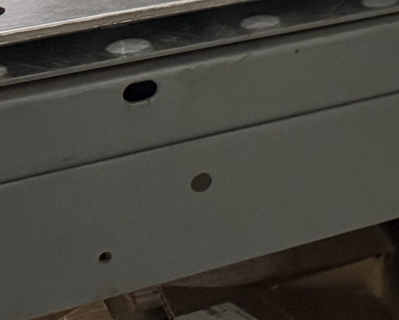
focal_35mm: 121
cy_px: -425
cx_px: 826
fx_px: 1429
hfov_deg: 13.4
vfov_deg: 11.0
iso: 500
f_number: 1.78
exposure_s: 1/60
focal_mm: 6.76
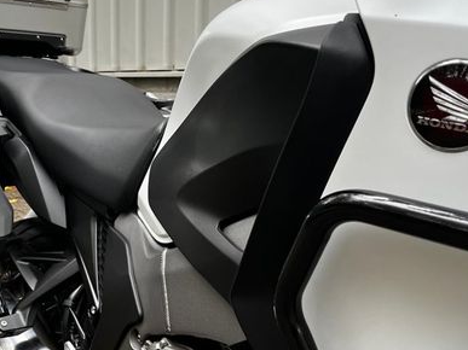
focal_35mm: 43
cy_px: 176
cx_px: 172
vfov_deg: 33.6
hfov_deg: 43.5
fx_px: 581
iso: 125
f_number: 1.6
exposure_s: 1/121
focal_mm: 5.1
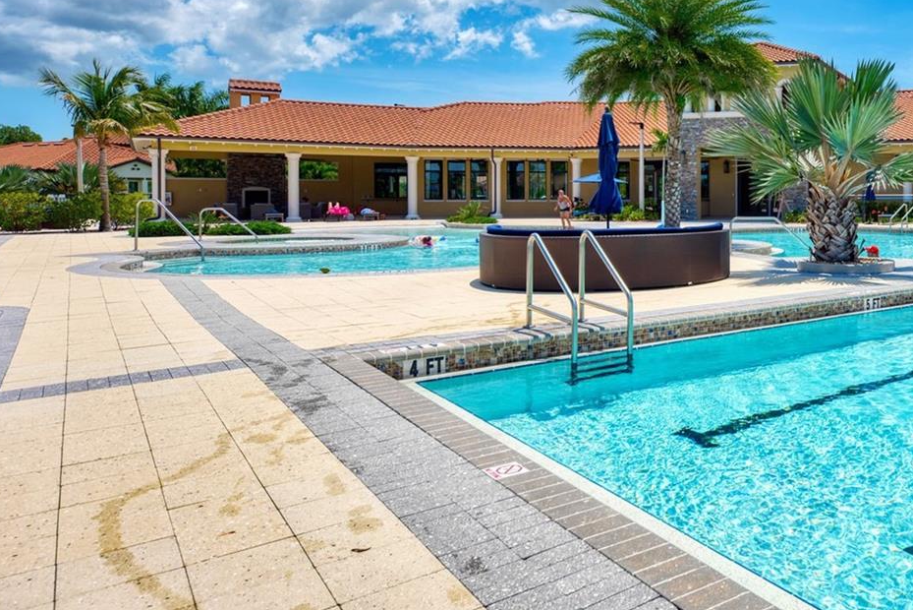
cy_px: 191
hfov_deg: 54.5
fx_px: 786
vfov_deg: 41.7
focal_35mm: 31
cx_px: 777
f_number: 7.1
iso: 125
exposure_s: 1/200
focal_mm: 18
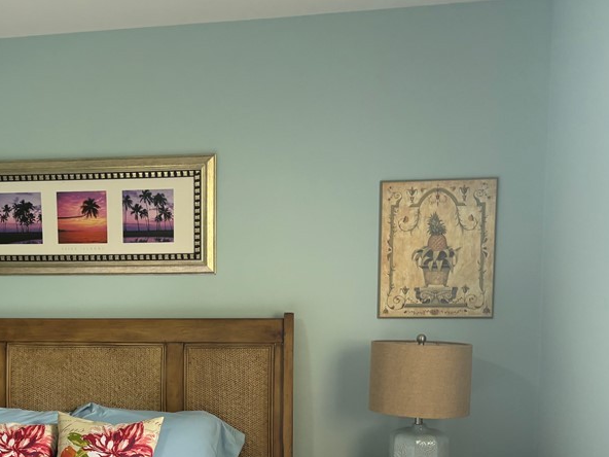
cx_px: 127
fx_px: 792
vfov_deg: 31.6
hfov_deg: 40.4
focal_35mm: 45
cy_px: 345
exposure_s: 1/121
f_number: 1.6
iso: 125
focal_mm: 5.96
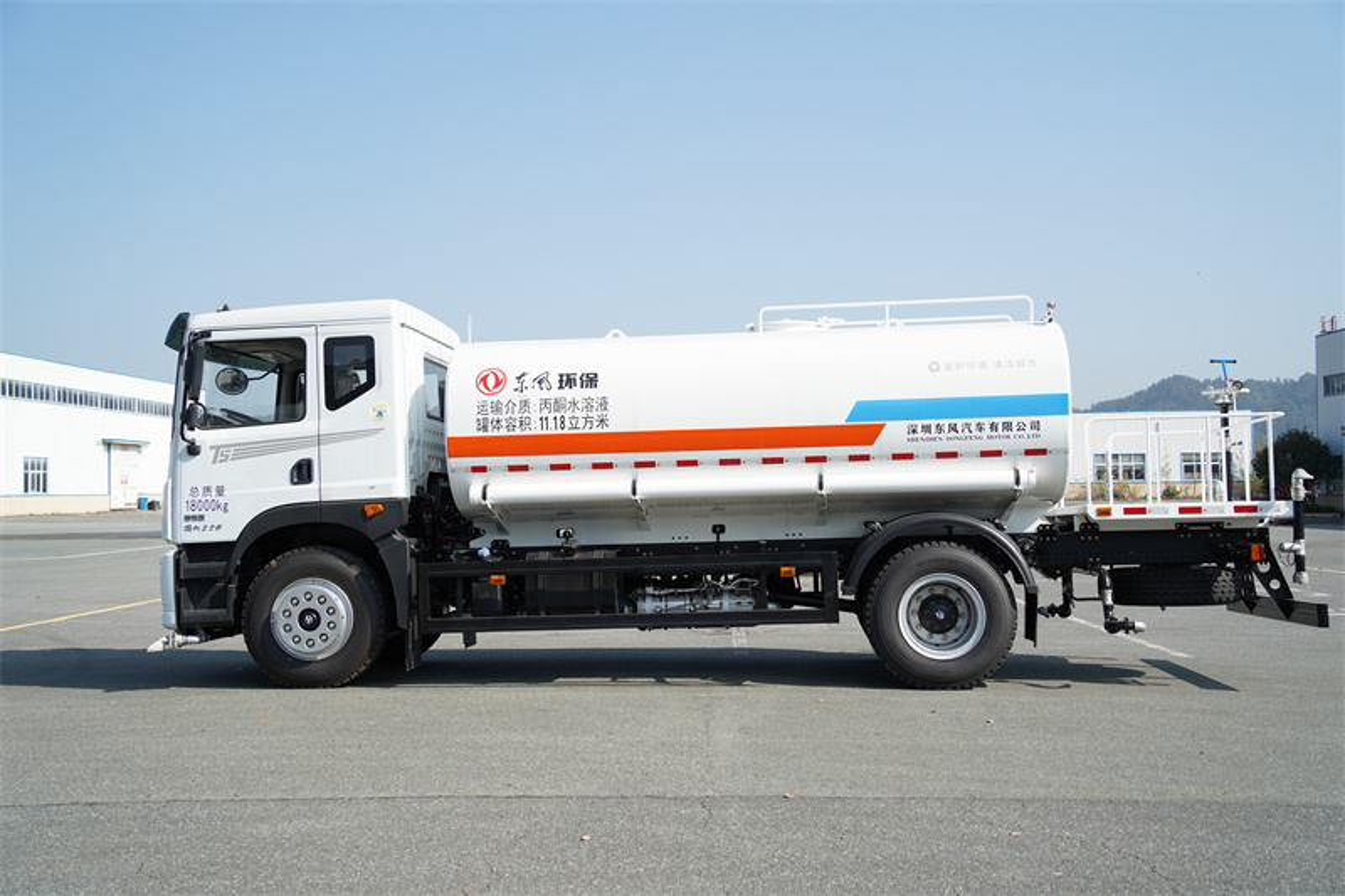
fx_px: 1531
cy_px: 448
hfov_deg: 47.4
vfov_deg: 32.6
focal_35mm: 41
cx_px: 672
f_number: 5
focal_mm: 41
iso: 800
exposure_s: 1/3200
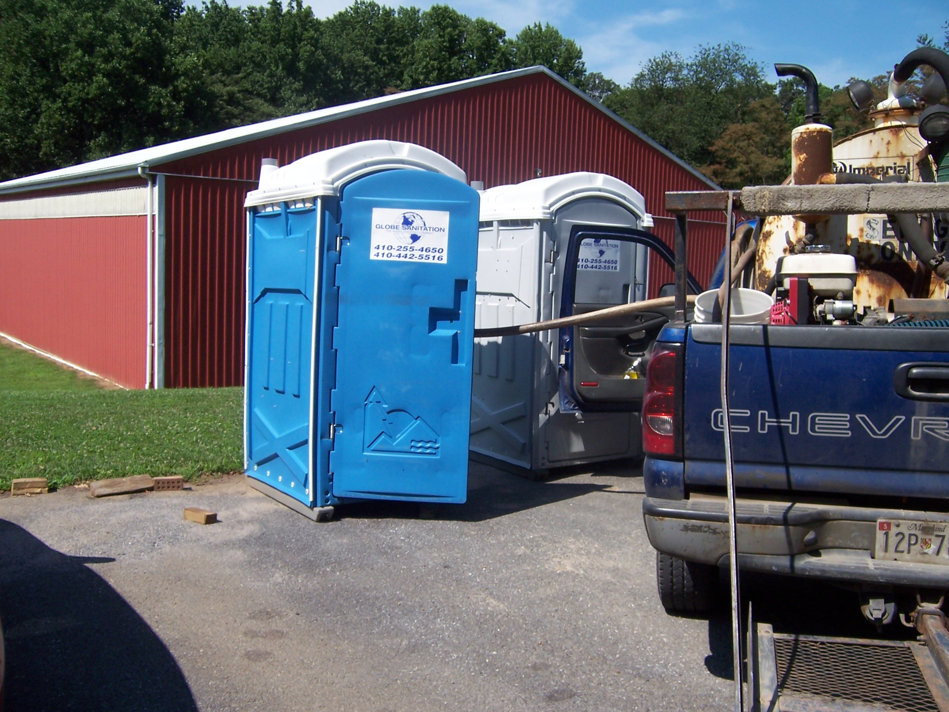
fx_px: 905
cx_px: 474
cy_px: 356
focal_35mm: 33
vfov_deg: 42.9
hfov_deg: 55.4
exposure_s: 1/750
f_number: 4
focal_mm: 5.5
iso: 80
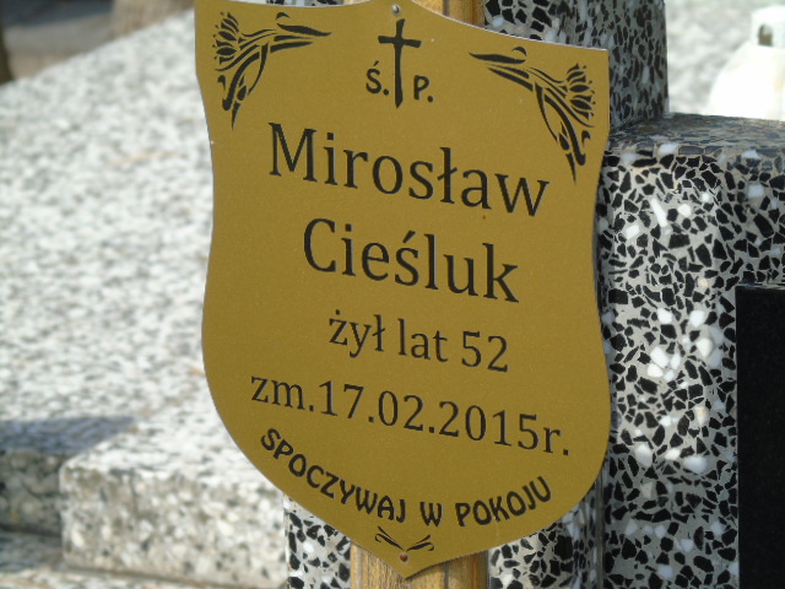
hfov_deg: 7.1
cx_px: 392
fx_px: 6304
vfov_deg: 5.3
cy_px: 294
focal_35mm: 278
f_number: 4.9
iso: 80
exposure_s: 1/250
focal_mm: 50
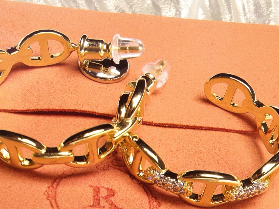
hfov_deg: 37.2
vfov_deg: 28.1
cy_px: 162
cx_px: 101
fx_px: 411
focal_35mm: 51
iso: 100
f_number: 2.2
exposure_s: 1/113
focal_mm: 1.95
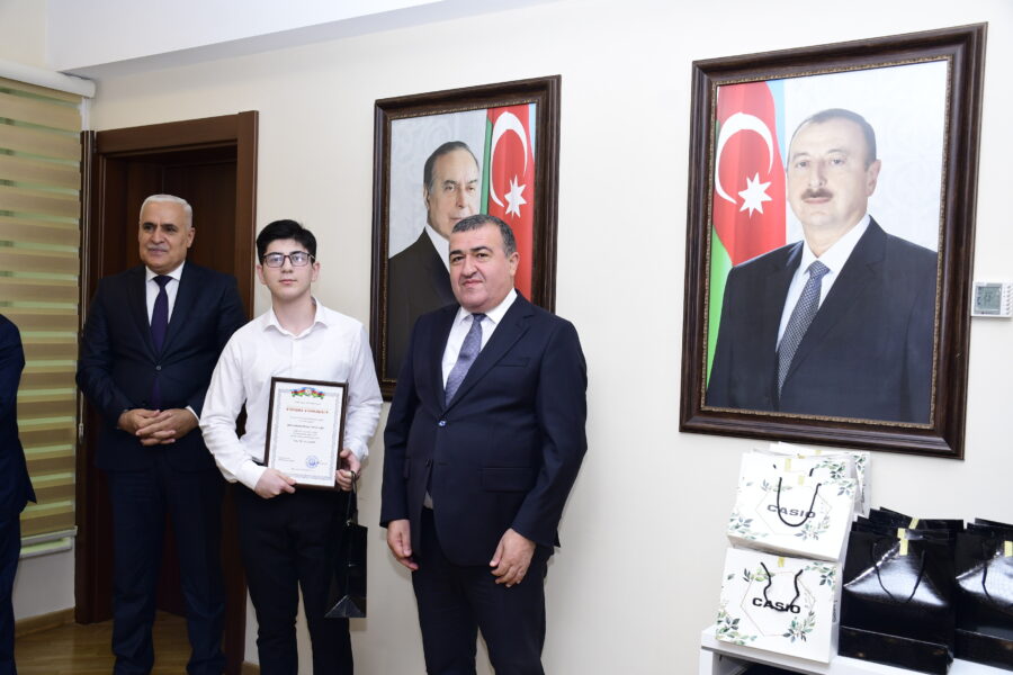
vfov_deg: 38.9
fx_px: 957
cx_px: 506
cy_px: 338
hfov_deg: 55.8
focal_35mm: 34
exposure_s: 1/100
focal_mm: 23
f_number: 5
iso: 500
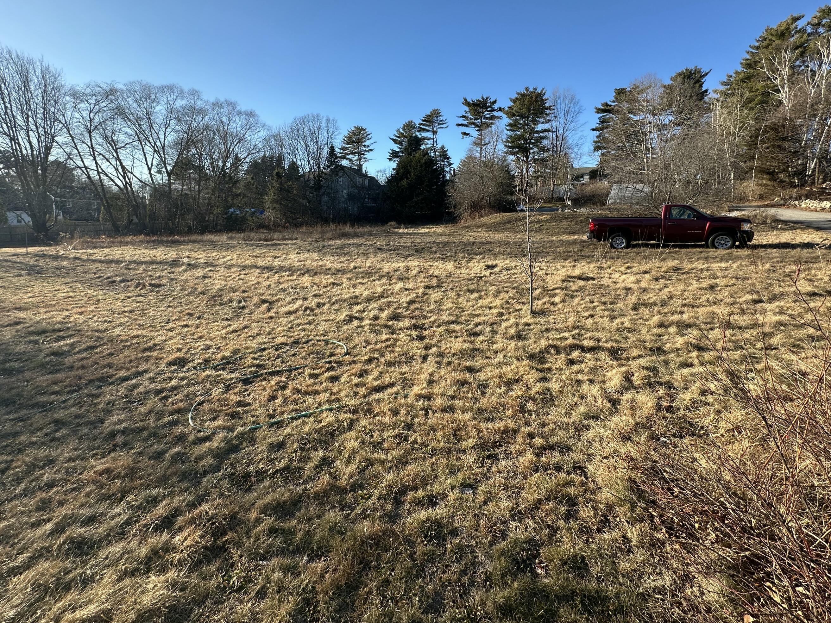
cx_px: 414
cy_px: 270
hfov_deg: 94.5
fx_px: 384
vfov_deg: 77.7
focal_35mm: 16
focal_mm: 2.22
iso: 40
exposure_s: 1/633
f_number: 2.2
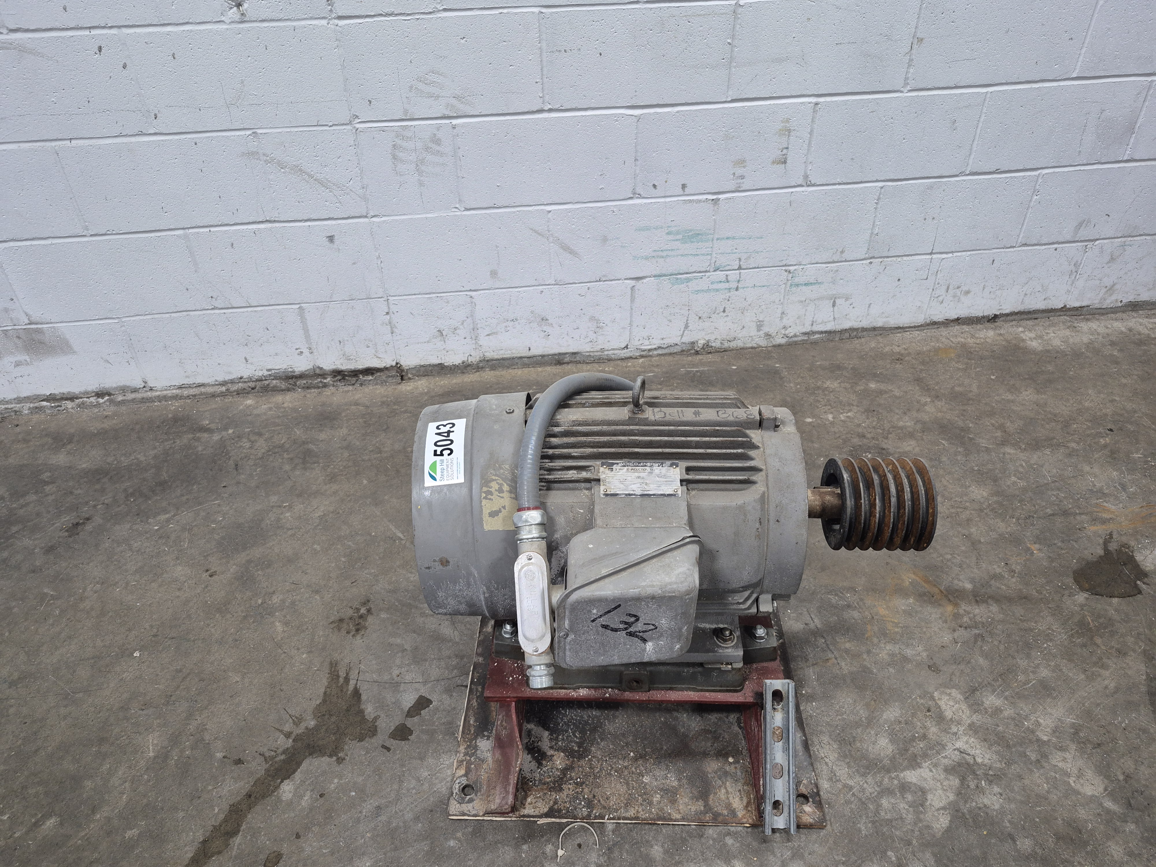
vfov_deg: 58.9
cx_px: 578
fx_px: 768
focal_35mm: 23
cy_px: 434
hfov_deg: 73.9
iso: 320
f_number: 1.8
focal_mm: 5.4
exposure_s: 1/120
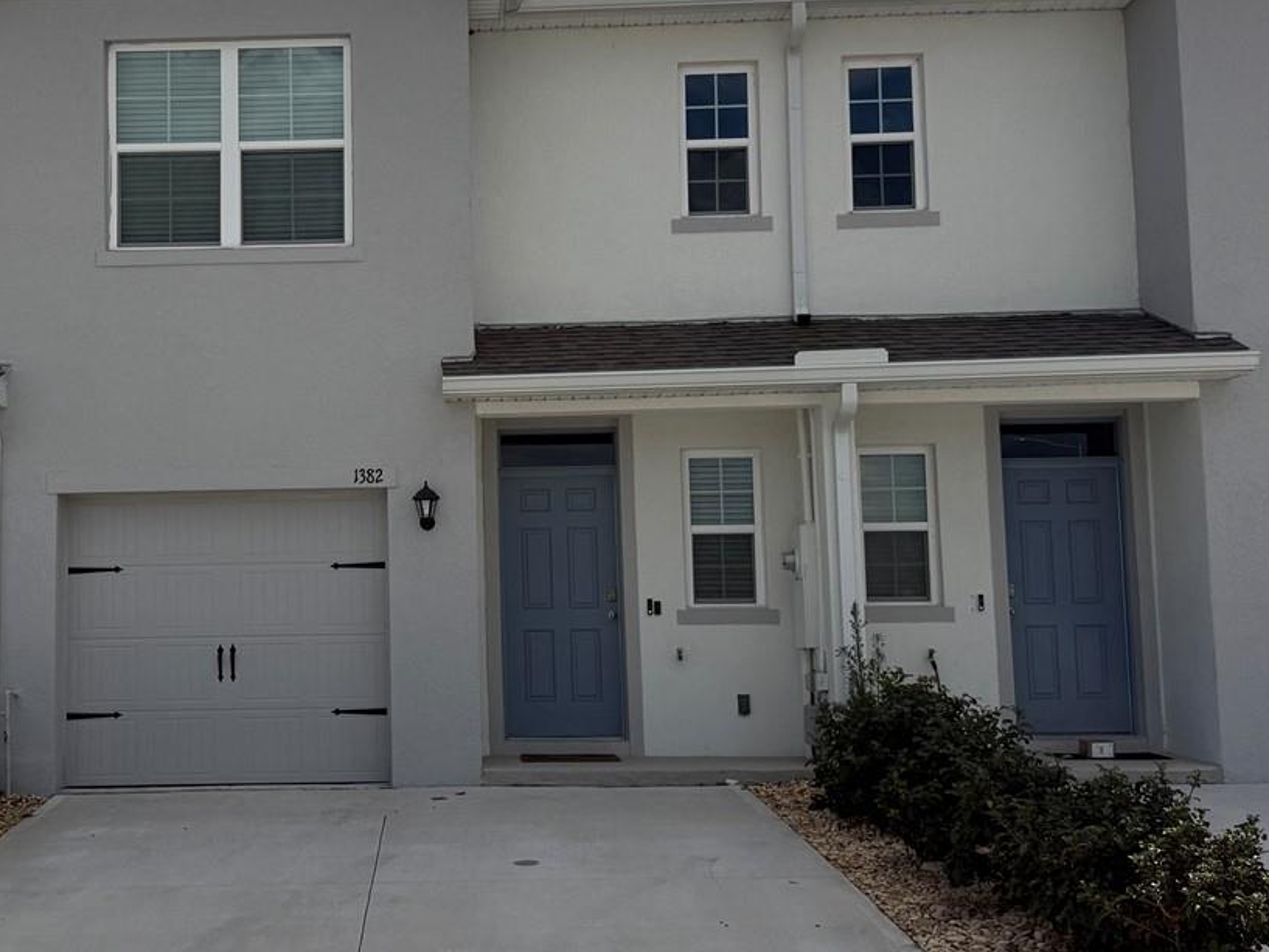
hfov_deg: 39.7
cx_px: 368
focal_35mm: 47
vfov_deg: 30.9
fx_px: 1723
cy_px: 446
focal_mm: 6.76
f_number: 1.78
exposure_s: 1/11905
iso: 100
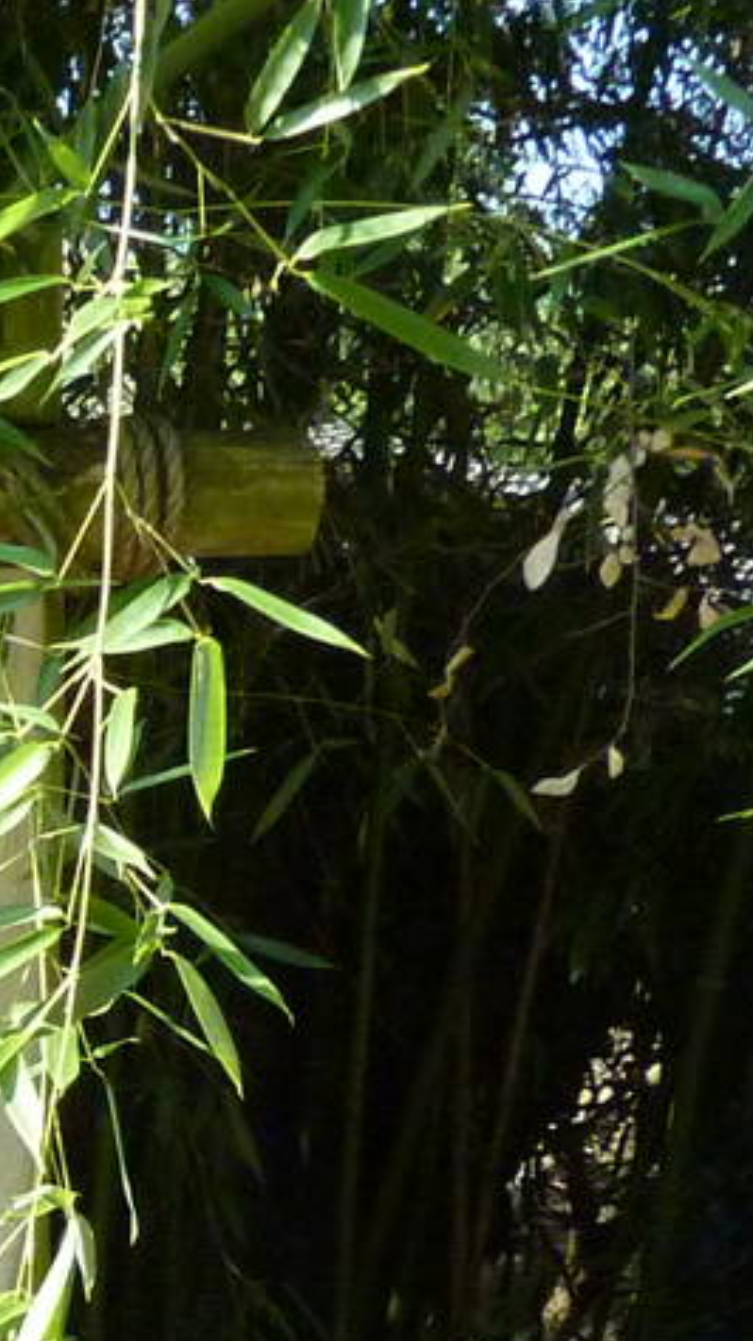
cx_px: -957
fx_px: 3271
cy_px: 1491
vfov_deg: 21.9
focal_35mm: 92
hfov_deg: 11.3
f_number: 3.3
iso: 320
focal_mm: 4.1
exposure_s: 1/500
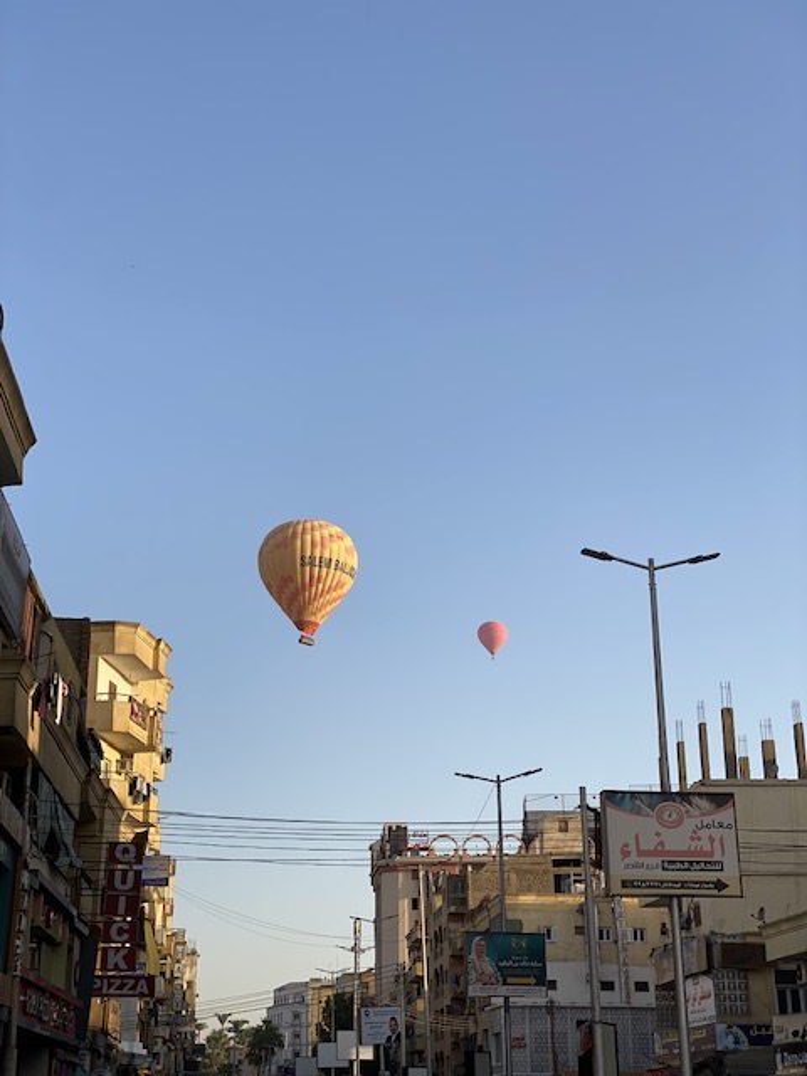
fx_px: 1616
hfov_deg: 28.0
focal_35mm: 52
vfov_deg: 36.8
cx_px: 404
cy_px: 538
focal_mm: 6
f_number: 2
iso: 20
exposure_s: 1/666
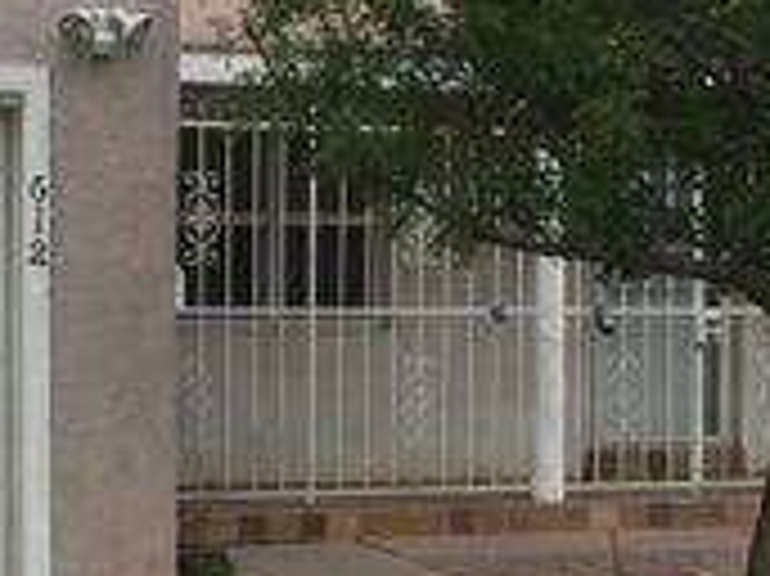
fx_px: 2579
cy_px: 346
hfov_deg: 17.0
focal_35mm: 116
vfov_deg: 12.7
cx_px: 392
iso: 25
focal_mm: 3.3
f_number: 2.4
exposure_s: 1/657
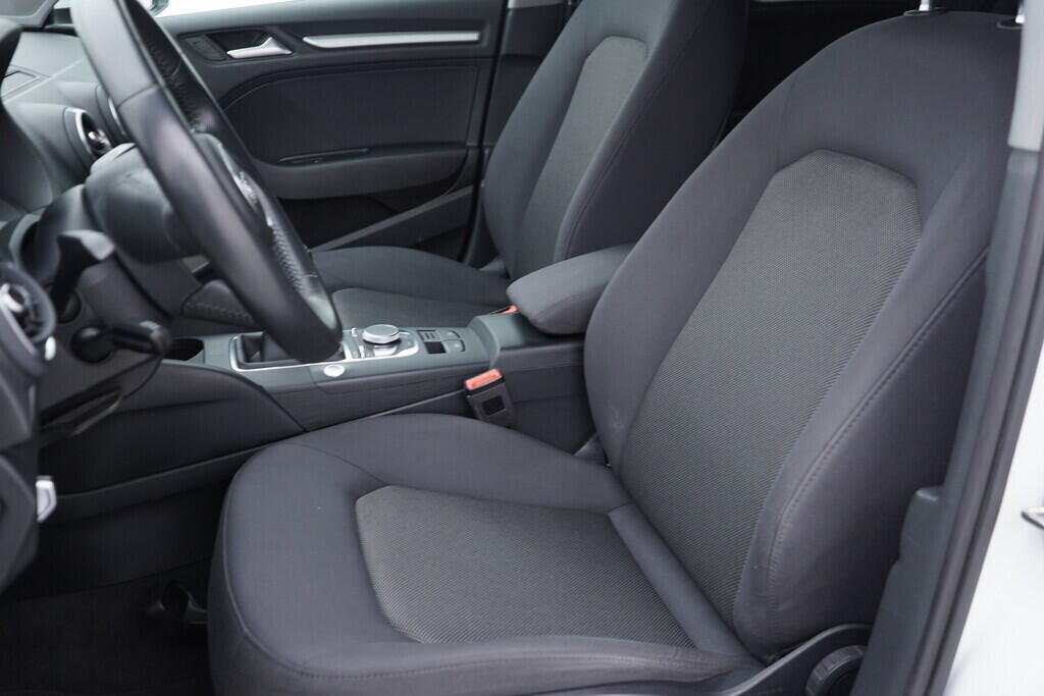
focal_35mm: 36
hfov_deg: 53.1
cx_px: 522
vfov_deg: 36.9
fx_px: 1044
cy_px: 348
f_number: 2.8
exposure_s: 1/40
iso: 160
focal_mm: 24
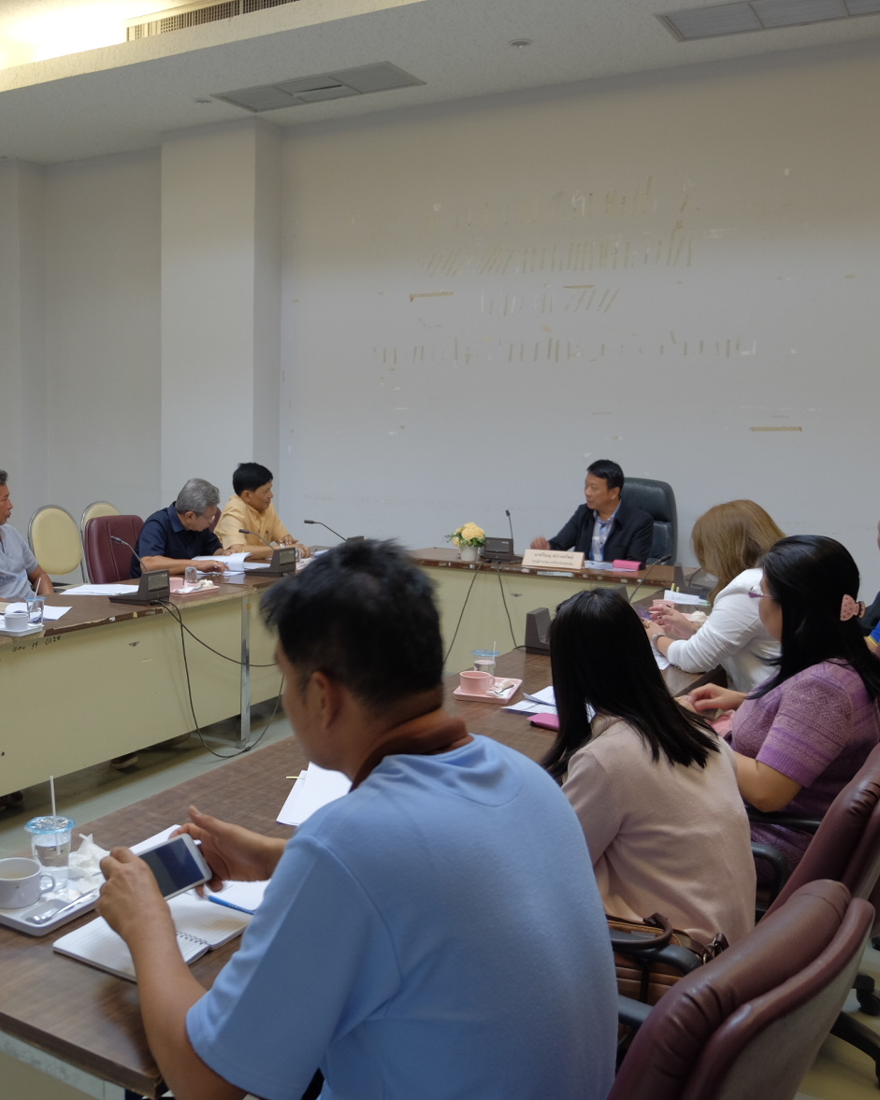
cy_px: 551
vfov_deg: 52.9
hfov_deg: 42.7
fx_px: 1107
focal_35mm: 34
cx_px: 283
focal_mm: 16
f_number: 3.5
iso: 320
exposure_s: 1/18
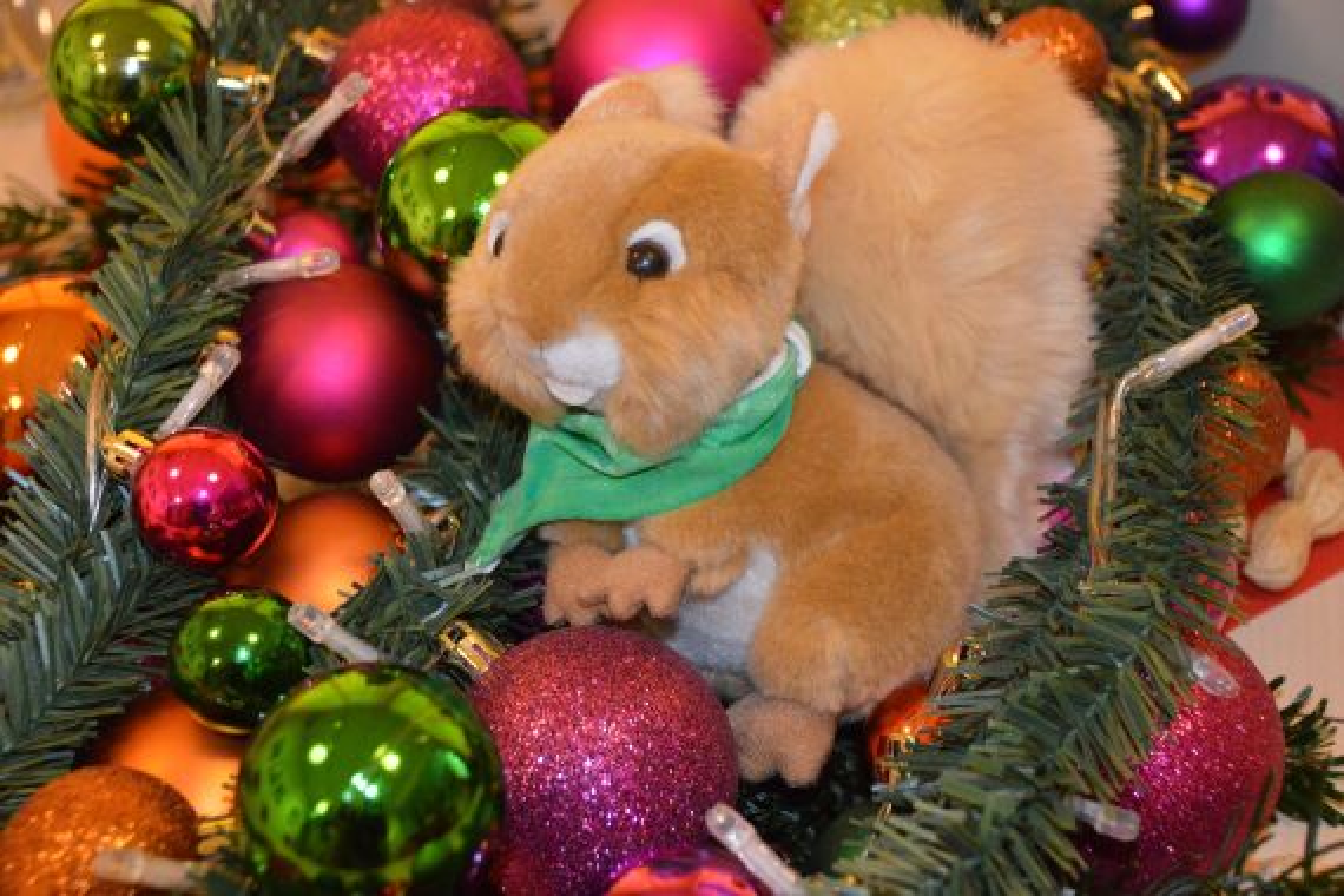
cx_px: 672
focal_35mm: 69
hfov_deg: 29.2
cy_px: 448
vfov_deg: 19.7
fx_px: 2576
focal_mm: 46
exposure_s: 1/60
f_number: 4.8
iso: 1800
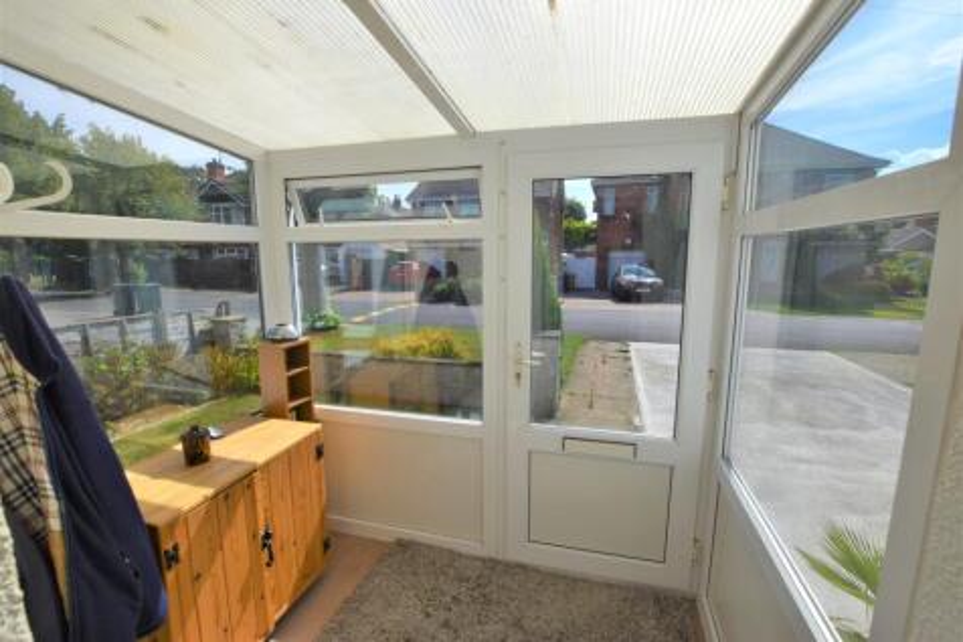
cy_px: 321
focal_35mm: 15
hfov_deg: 100.4
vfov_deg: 77.3
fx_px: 401
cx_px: 482
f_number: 11
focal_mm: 10
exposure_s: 1/500
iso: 200
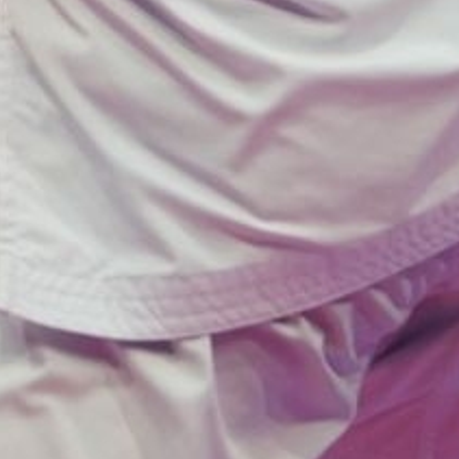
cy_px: -768
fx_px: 12316
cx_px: -557
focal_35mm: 821
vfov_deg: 2.1
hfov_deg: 2.1
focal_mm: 113
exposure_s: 1/1000
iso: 1600
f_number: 2.8
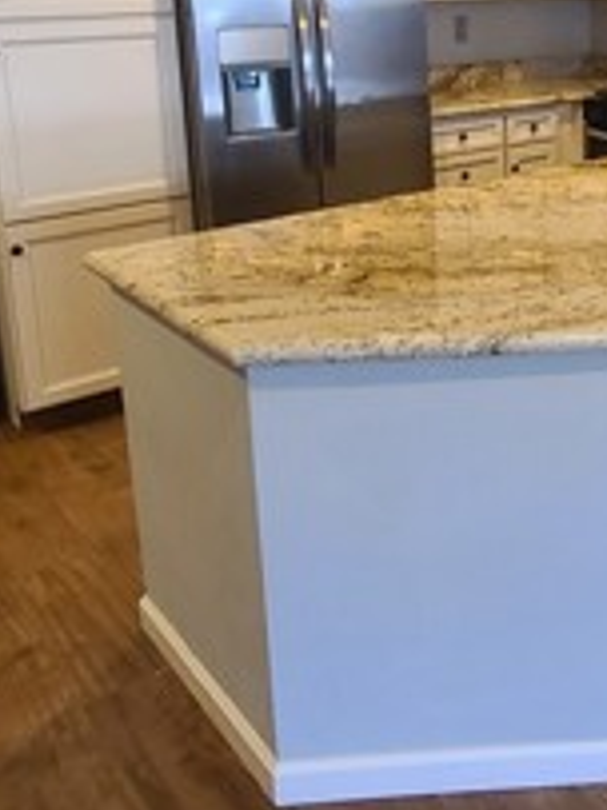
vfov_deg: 43.5
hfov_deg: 31.8
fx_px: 960
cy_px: 156
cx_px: 635
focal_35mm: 41
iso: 400
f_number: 2.2
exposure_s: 1/60
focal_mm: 2.2
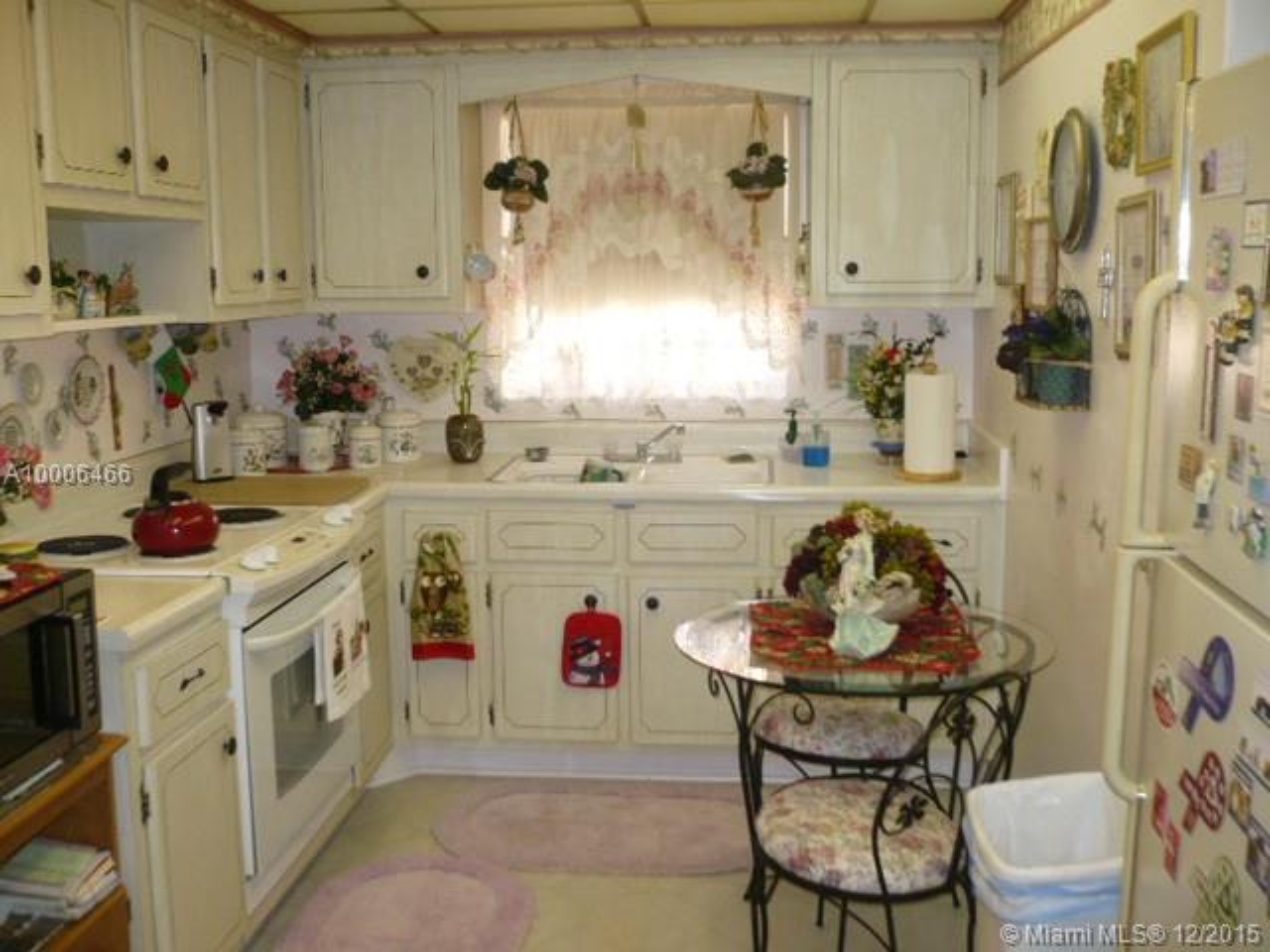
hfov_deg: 52.6
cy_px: 476
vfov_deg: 40.7
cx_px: 635
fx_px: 1284
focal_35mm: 35
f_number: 2.8
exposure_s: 1/30
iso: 125
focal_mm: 5.8
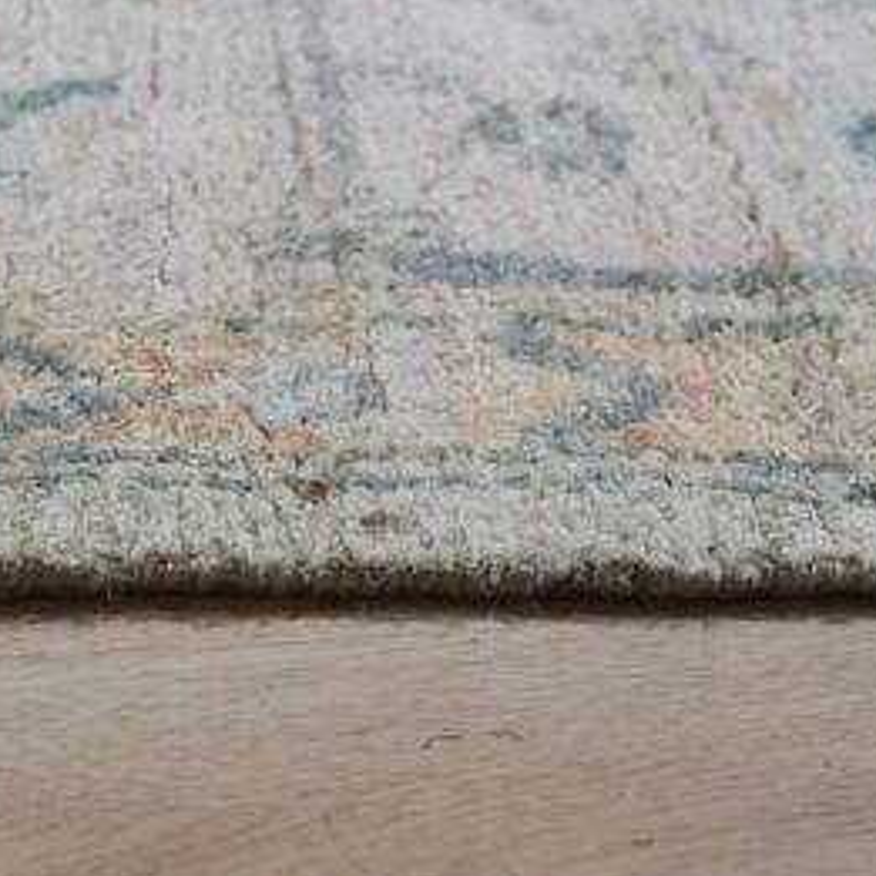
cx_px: 107
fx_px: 2520
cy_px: 524
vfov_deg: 19.7
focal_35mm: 88
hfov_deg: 19.4
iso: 500
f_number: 5
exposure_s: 1/160
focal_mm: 30
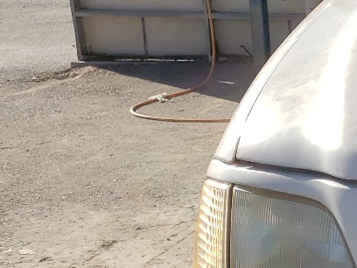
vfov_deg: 14.5
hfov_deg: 15.8
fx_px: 1052
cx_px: 685
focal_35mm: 102
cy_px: 194
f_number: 1.5
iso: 50
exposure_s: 1/3333
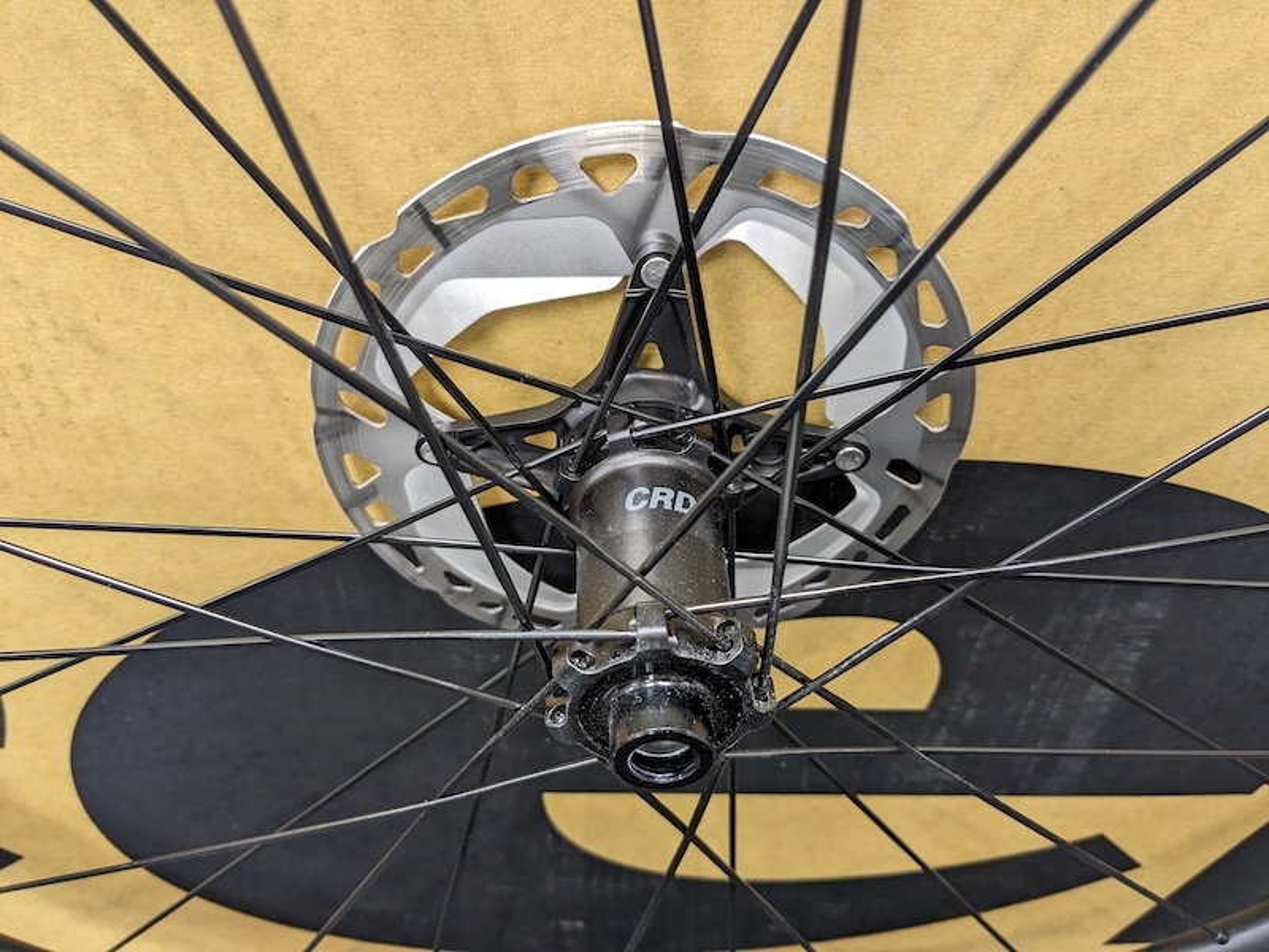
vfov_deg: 51.4
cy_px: 476
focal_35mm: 27
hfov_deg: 65.3
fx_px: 990
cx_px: 634
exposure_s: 1/24
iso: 151
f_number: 1.73
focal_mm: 4.38
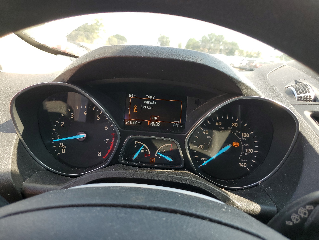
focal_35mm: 26
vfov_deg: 53.1
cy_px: 120
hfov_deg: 67.3
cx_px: 160
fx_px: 240
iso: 50
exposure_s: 1/286
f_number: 1.5
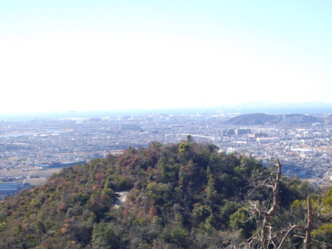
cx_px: 178
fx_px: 672
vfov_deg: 20.7
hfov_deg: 27.8
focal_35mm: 70
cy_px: 210
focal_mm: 6.2
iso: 100
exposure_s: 1/250
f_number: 5.6
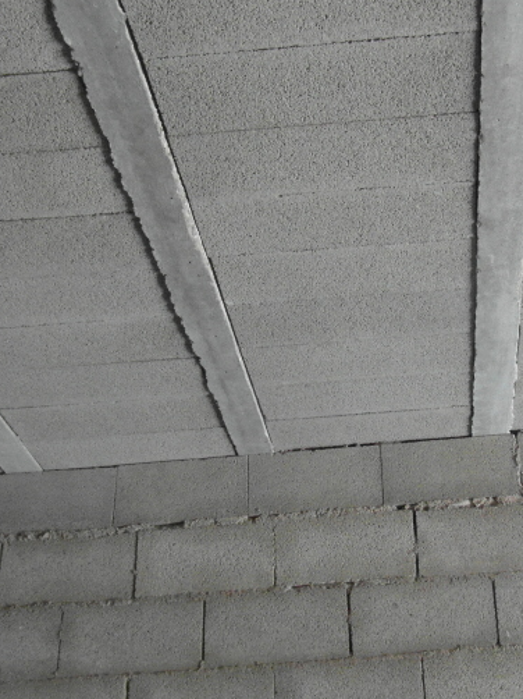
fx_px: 988
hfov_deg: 29.1
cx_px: 403
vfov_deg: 38.9
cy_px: 350
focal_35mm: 49
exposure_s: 1/30
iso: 480
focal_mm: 4
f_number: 3.2
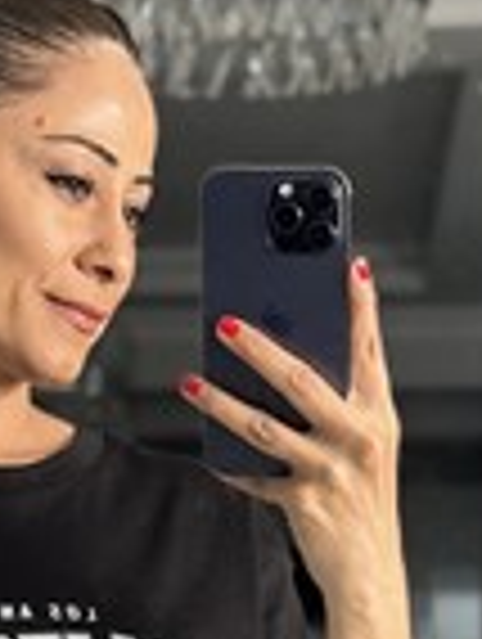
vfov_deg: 11.3
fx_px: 3165
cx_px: 36
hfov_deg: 8.7
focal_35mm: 171
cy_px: 801
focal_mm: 6.86
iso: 80
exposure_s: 1/50
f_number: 1.78
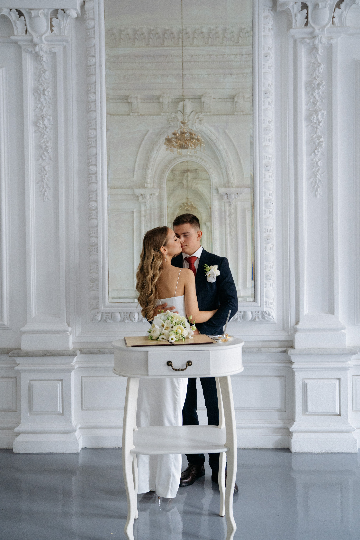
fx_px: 510
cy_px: 270
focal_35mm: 34
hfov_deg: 38.9
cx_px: 180
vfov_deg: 55.8
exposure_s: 1/160
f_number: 4
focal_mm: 34
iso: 1600
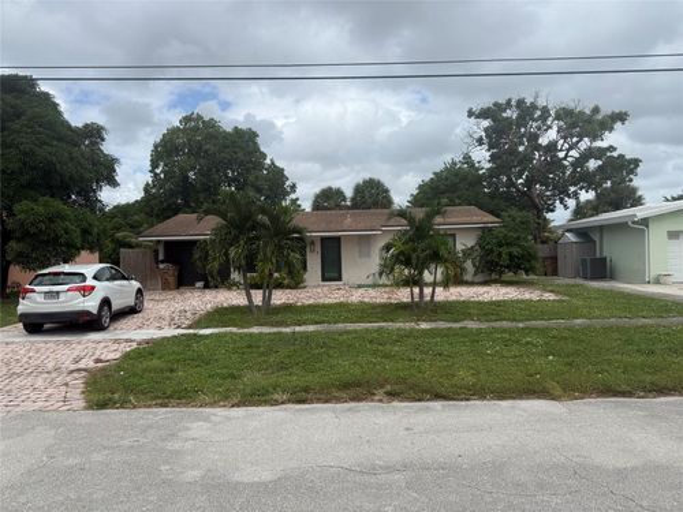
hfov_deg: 71.6
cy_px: 256
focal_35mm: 24
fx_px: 474
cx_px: 342
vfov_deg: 56.8
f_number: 1.78
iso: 80
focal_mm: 6.76
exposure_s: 1/5714
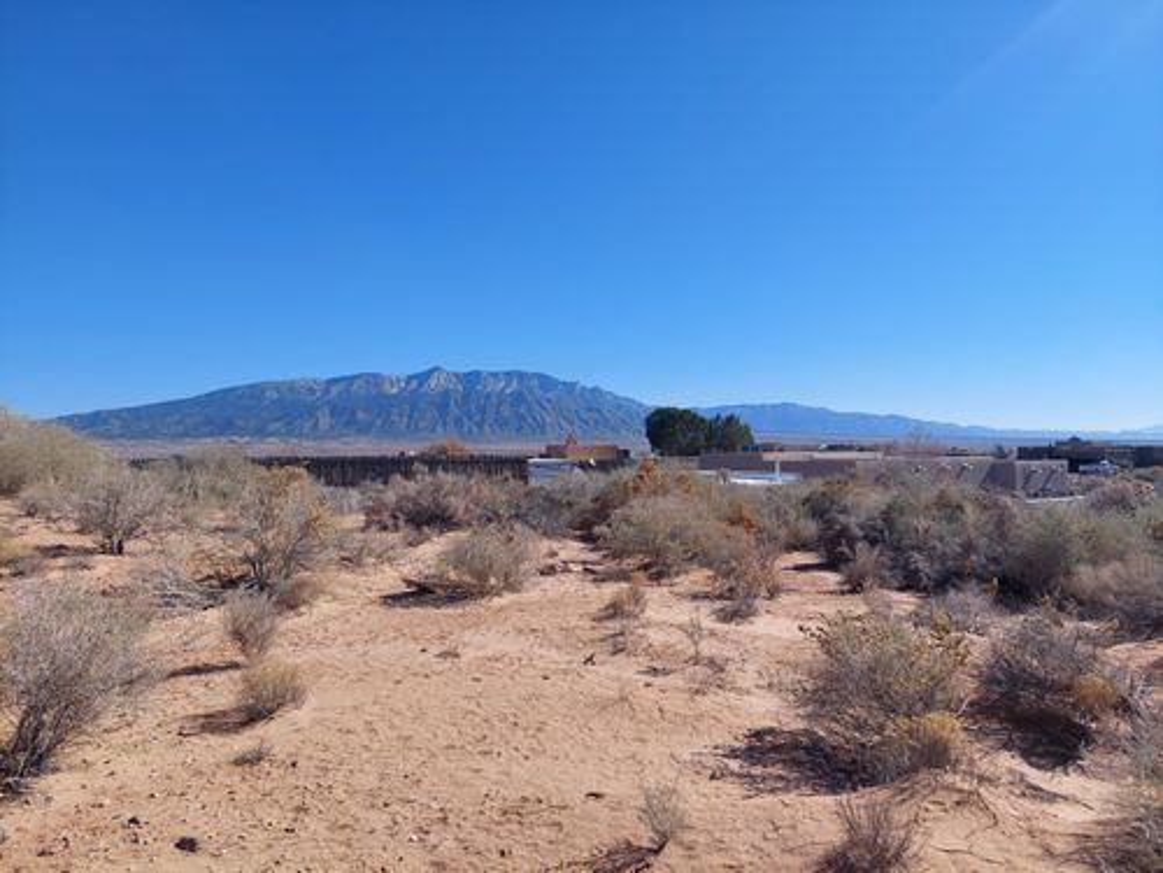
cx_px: 582
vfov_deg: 56.8
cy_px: 436
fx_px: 806
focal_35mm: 24
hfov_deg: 71.6
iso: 40
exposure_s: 1/2309
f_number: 1.8
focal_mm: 5.23
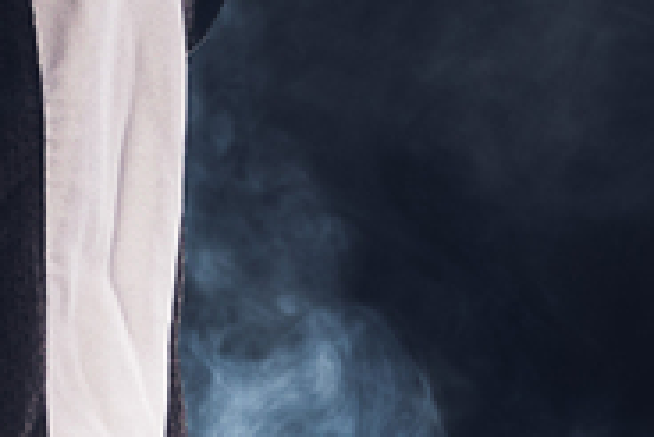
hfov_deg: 4.4
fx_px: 8308
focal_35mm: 457
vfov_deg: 3.0
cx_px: -796
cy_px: -371
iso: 100
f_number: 8
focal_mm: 70
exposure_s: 1/200
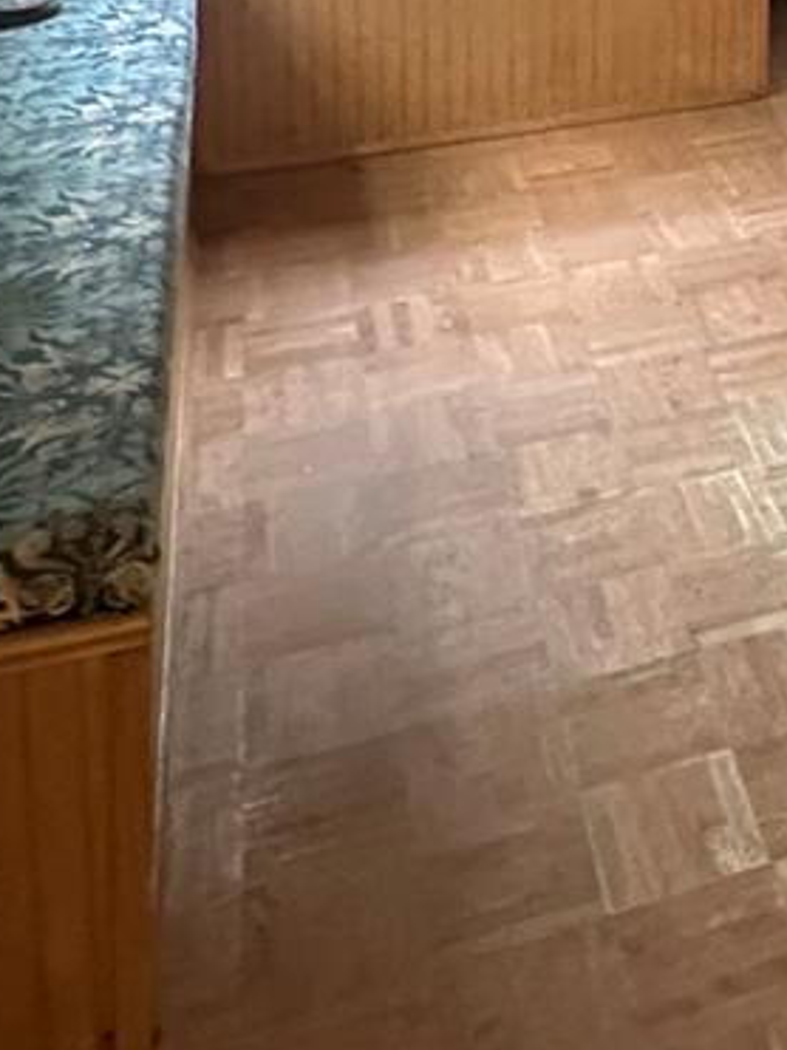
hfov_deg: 22.4
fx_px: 1759
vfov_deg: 26.5
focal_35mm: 58
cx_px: 1045
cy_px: -419
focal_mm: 2.22
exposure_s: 1/60
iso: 1000
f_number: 2.2
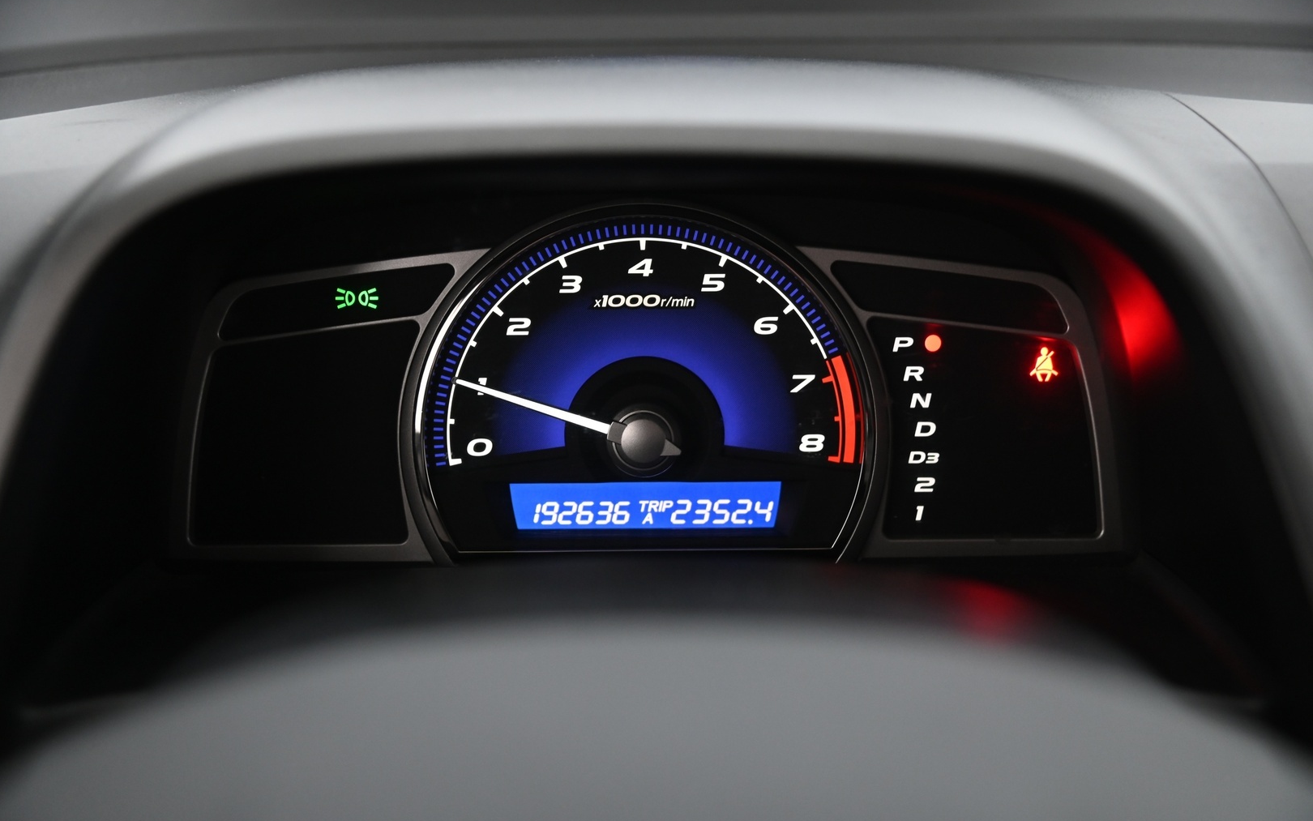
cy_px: 425
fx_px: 1754
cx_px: 656
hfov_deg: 41.0
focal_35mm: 49
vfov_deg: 26.3
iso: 2000
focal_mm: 48
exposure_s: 1/20
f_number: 4
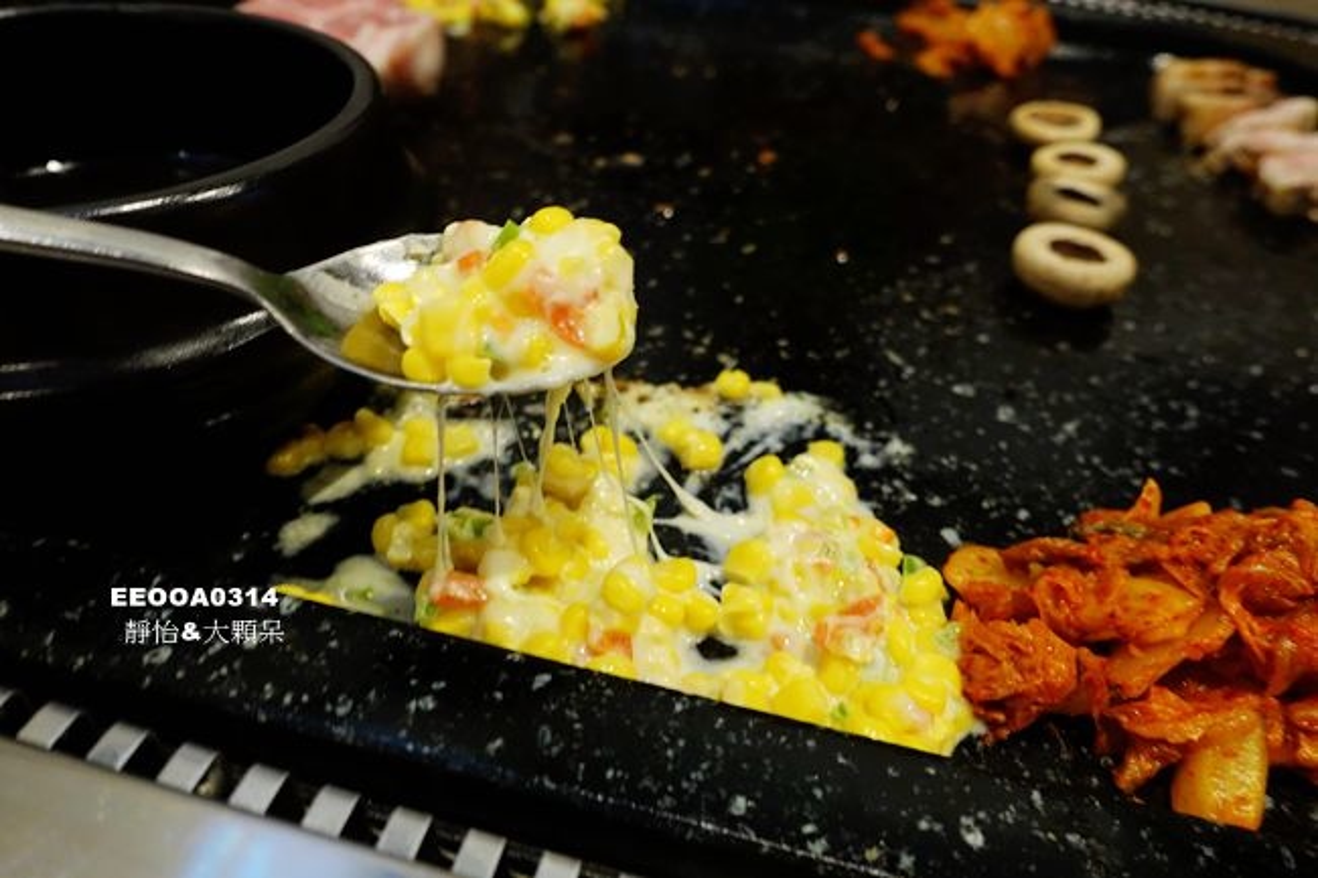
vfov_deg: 53.1
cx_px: 659
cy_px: 439
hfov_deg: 73.8
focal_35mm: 24
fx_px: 878
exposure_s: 1/15
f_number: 2.8
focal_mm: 8.8
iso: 800
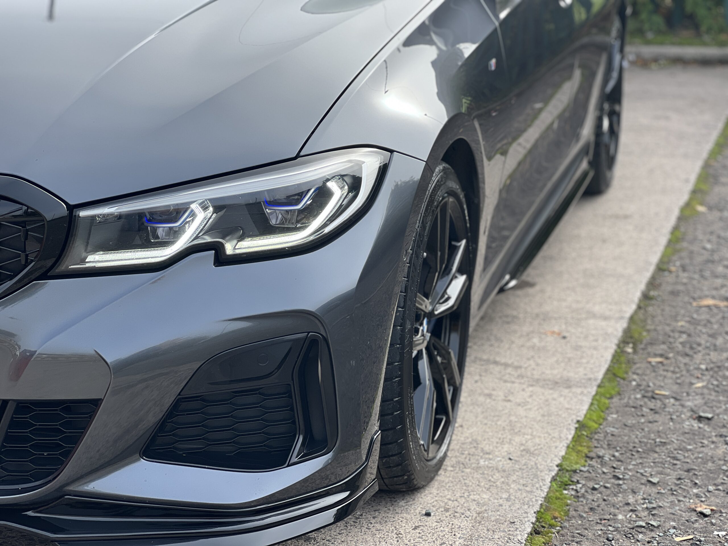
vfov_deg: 19.1
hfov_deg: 25.3
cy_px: 273
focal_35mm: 77
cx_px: 364
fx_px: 1619
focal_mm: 9
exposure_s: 1/202
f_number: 2.8
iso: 25
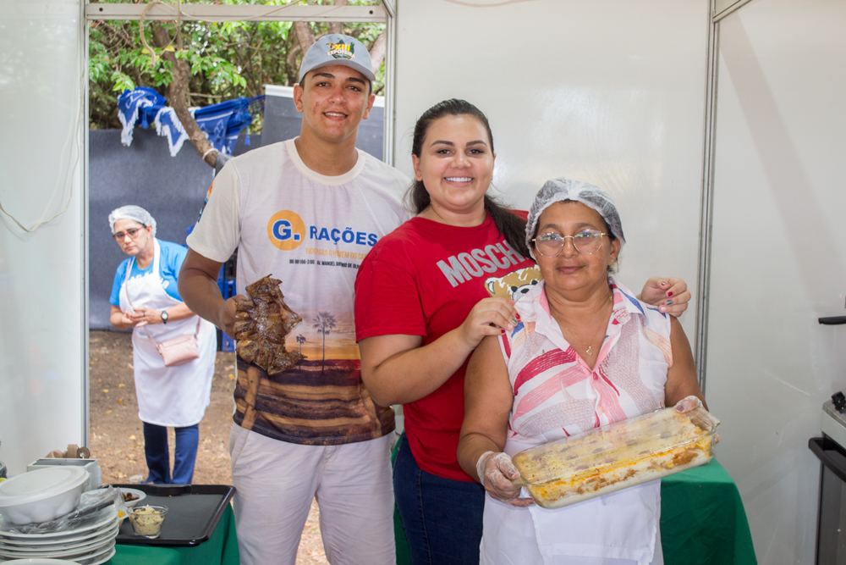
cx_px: 423
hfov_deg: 41.1
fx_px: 1128
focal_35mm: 48
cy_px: 282
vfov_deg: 28.1
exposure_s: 1/60
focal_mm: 32
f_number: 5.6
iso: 320
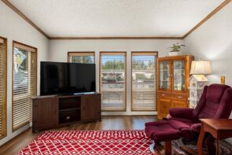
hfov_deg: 86.9
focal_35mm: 19
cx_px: 113
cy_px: 81
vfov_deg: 64.6
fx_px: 122
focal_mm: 14
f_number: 7.1
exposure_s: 1/30
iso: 1000
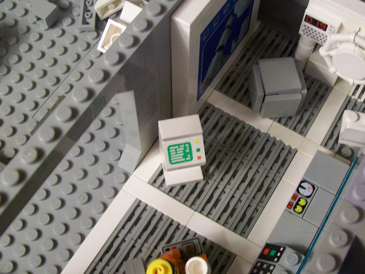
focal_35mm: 51
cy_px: 139
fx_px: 538
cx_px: 247
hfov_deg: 37.1
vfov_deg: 28.5
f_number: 2.7
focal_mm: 6
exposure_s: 1/34.3
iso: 160
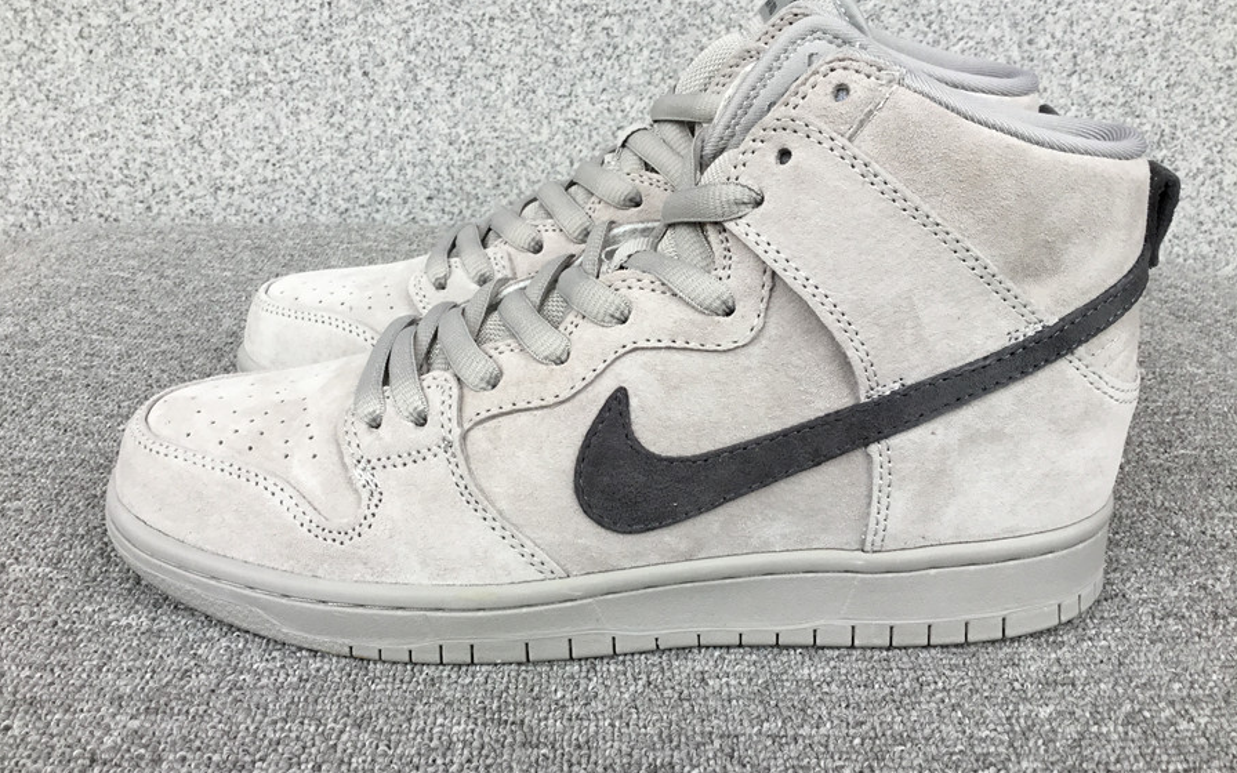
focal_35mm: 33
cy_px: 384
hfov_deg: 58.1
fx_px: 1113
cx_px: 618
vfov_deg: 38.3
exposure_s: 1/100
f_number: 2.4
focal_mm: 3.3
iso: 40
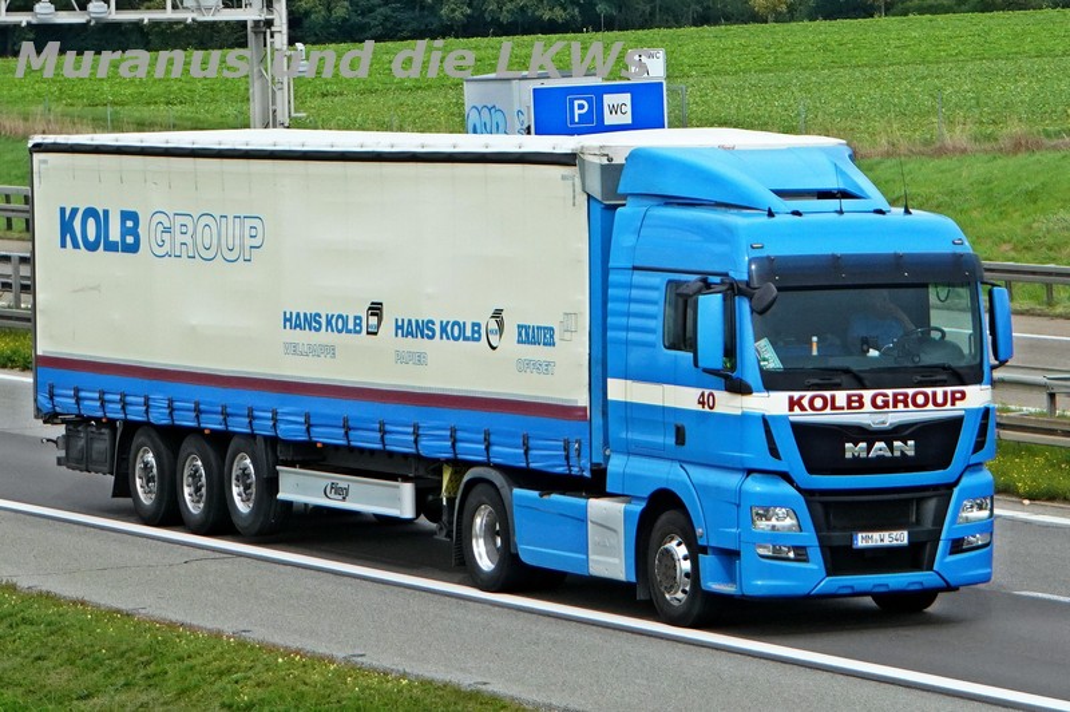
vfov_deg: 15.2
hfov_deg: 22.7
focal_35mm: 90
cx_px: 535
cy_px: 356
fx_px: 2664
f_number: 5.6
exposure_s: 1/4000
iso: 1250
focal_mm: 59.8
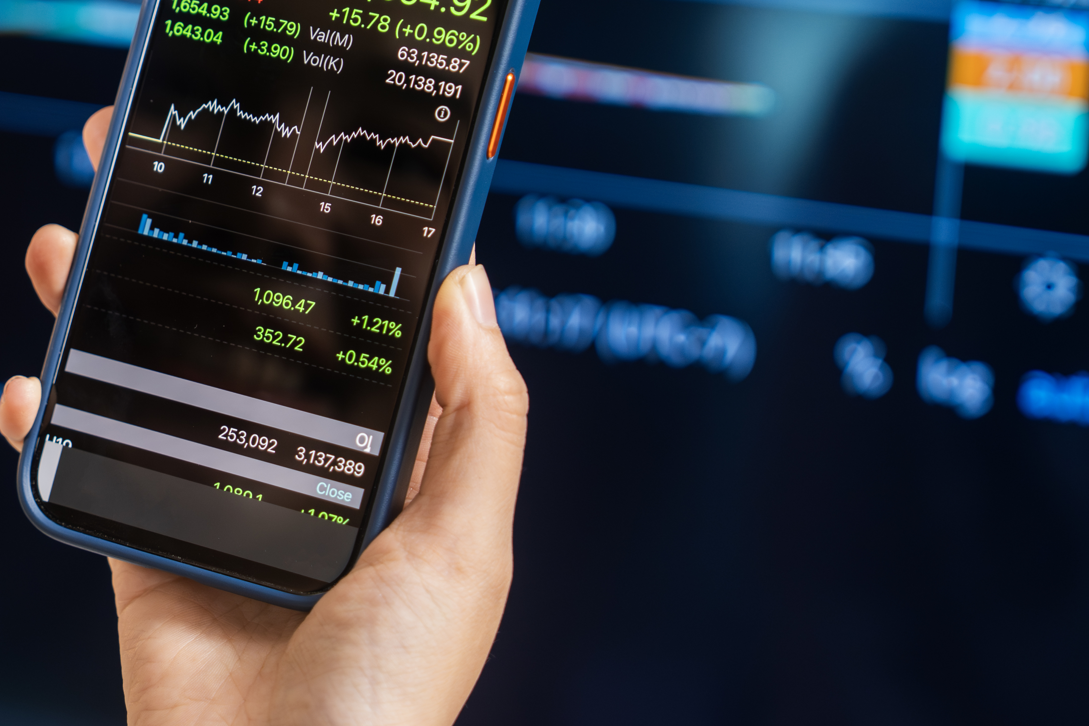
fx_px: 4598
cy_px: 242
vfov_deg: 9.0
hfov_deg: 13.3
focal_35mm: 152
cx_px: -70
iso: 640
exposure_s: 1/125
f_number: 2.8
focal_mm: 70
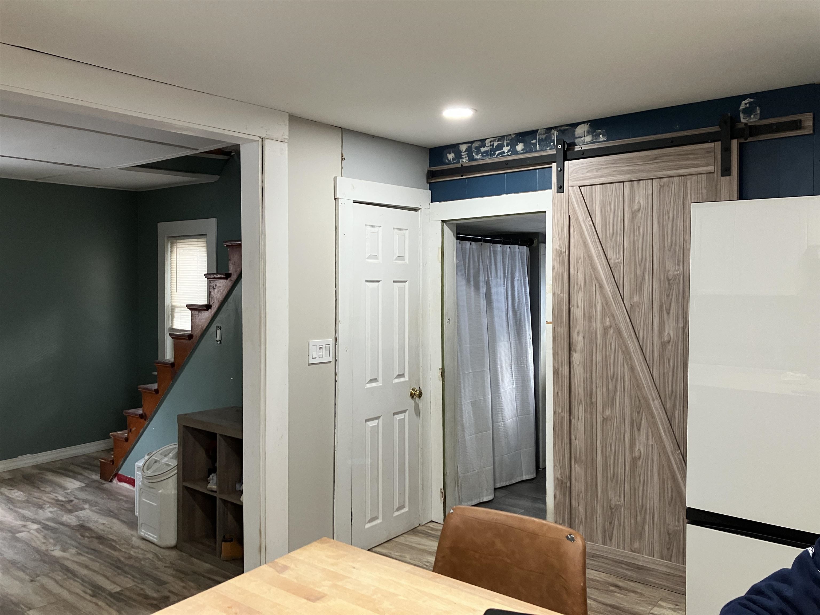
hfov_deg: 63.4
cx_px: 410
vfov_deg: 49.7
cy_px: 308
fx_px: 663
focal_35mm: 28
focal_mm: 3.99
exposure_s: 1/60
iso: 125
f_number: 1.8
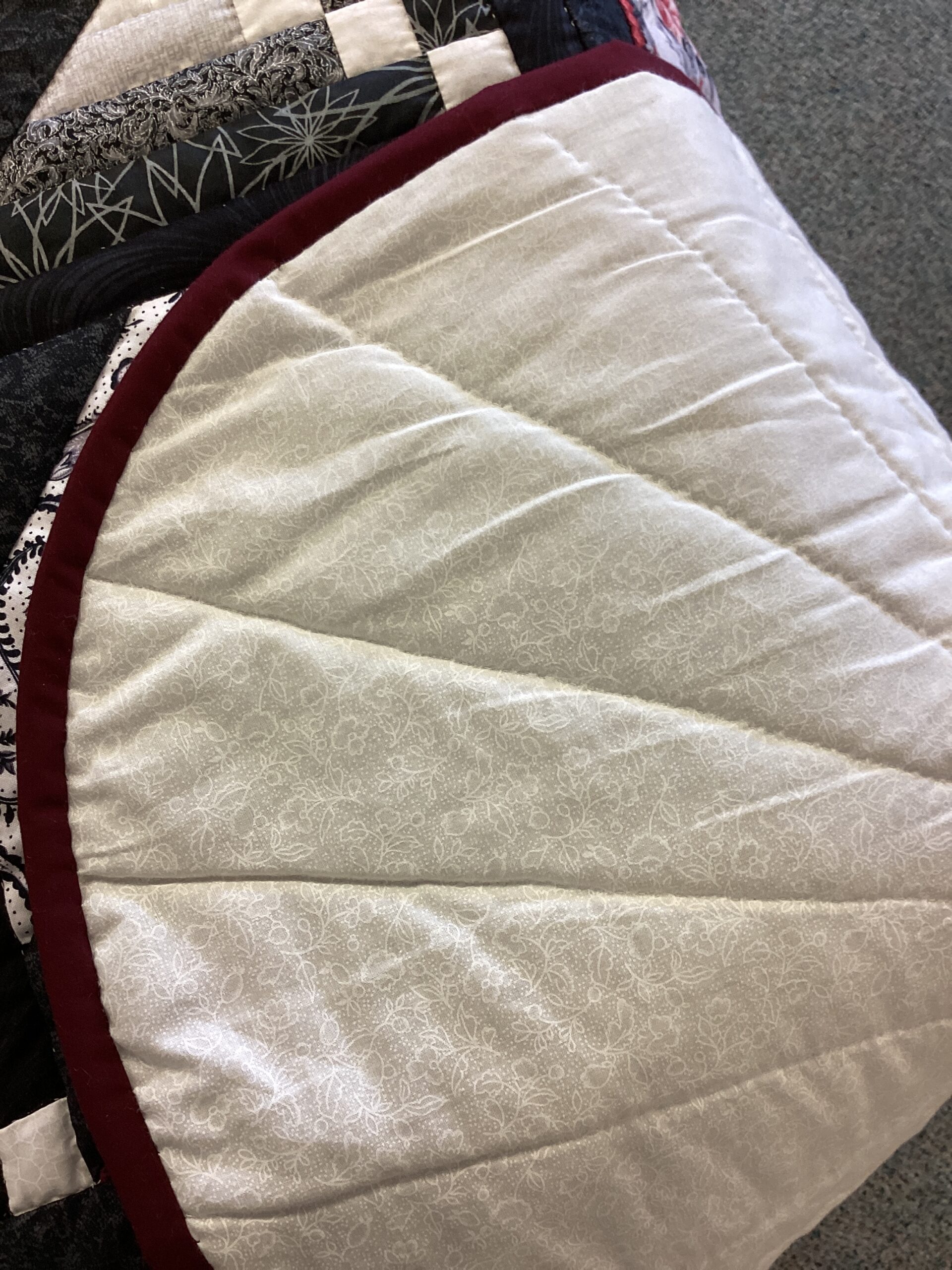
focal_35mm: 31
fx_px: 1137
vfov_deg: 58.4
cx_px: 476
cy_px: 635
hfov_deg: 45.4
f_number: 2.4
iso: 80
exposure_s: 1/50
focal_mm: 3.3
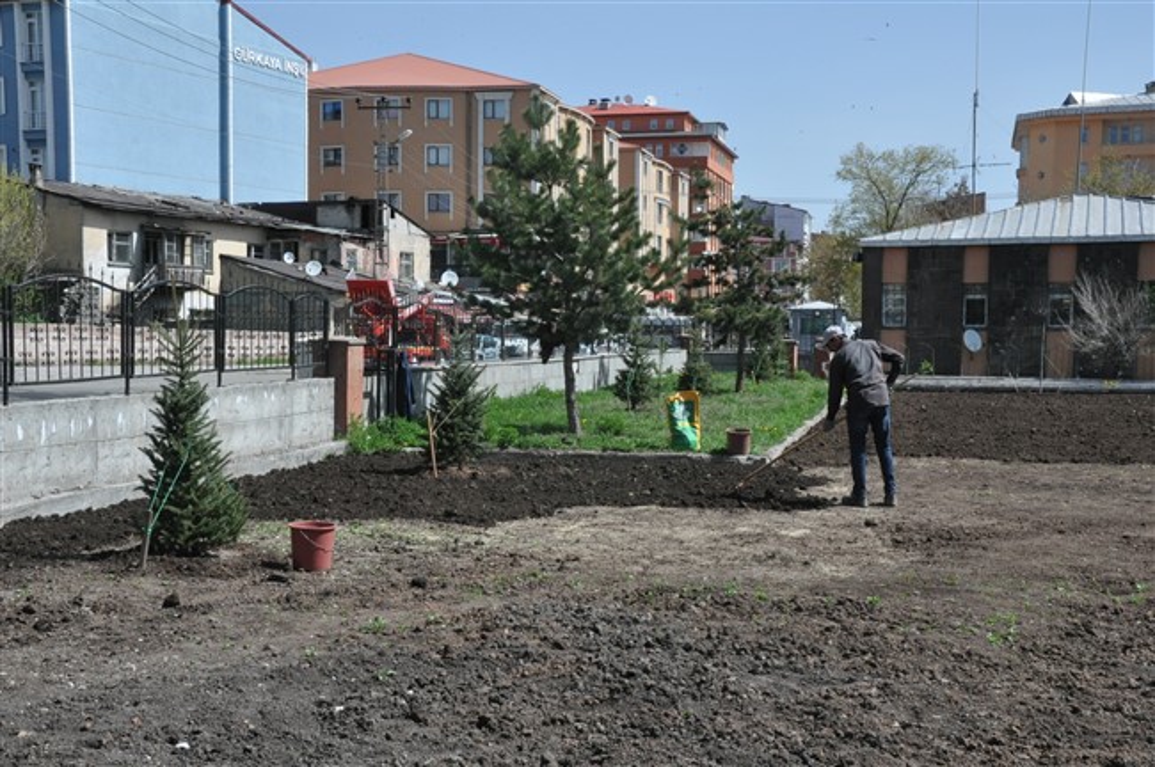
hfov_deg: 41.2
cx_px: 578
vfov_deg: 28.0
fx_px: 1538
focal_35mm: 48
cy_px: 384
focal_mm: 32
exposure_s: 1/640
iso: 1000
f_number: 13
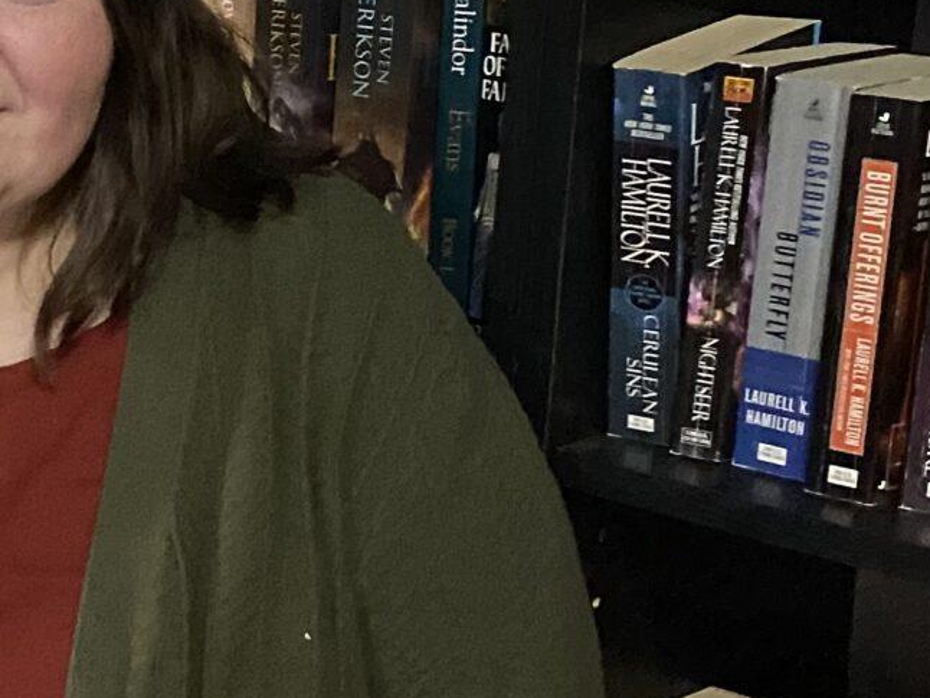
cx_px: -737
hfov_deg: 16.1
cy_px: 189
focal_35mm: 103
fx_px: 2768
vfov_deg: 14.3
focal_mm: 4.25
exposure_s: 1/30
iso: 1000
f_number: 1.8
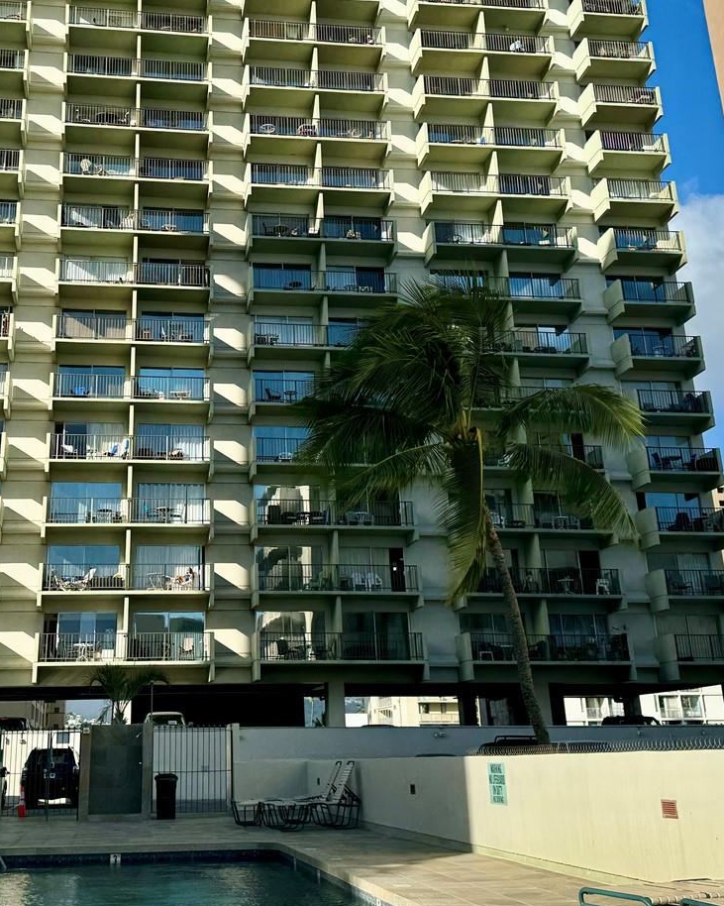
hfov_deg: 36.2
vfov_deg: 44.4
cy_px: 341
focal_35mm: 41
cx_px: 249
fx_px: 1098
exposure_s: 1/4950
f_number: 1.78
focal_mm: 6.76
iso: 80
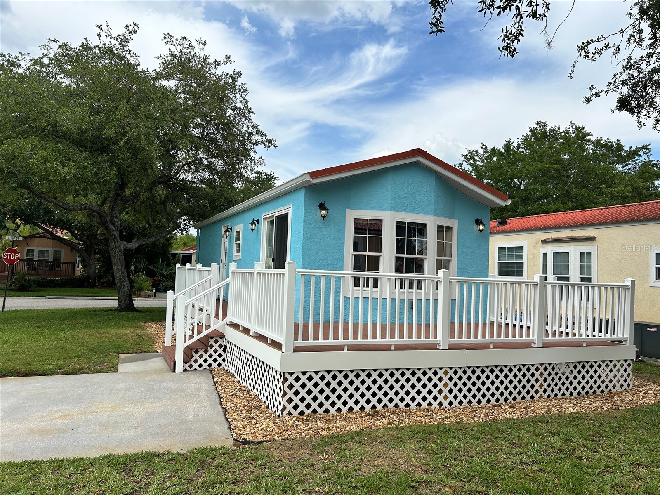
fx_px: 496
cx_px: 330
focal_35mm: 26
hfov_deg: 67.3
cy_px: 248
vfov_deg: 53.1
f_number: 1.5
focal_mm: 5.7
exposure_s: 1/4115
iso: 50
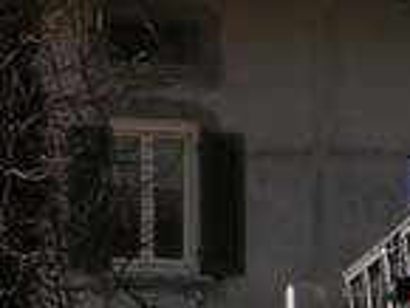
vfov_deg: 4.2
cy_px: 120
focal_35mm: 352
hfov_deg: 5.6
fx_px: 4173
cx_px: -266
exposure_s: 1/400
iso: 64
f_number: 5.6
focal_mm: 17
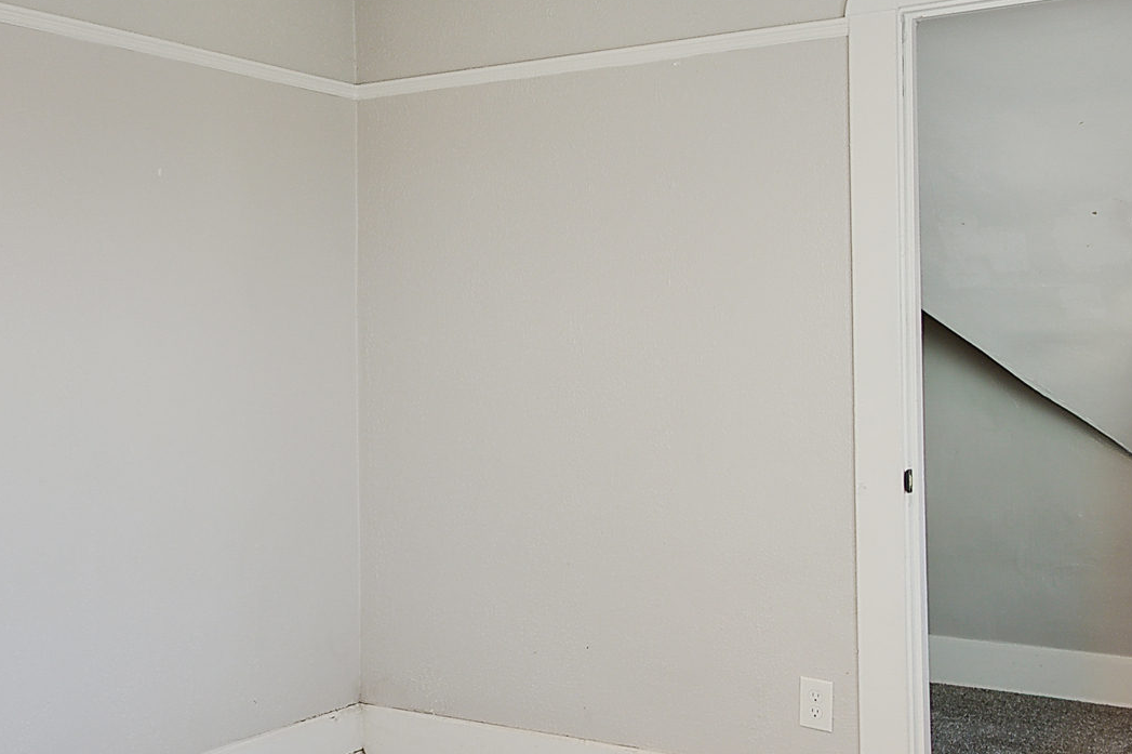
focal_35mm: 44
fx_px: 1383
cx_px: 298
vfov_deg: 30.4
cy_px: 328
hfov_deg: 43.3
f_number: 9
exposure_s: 1/4
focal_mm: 10
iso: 100
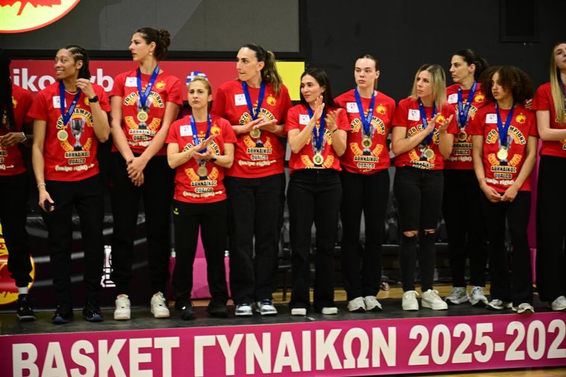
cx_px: 283
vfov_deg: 19.5
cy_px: 188
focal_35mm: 70
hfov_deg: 28.8
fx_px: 1100
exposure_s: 1/160
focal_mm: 70
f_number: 4
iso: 2000
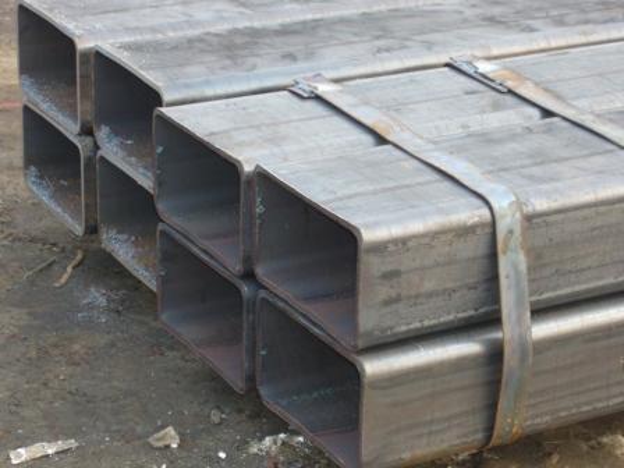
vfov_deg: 14.1
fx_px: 1893
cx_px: 312
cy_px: 234
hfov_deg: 18.7
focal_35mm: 105
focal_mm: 17.4
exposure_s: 1/30
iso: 125
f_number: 5
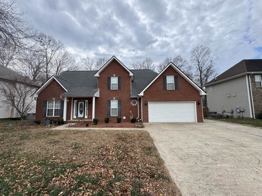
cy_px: 98
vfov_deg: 85.7
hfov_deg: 102.1
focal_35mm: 14
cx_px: 131
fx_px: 106
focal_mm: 2.22
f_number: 2.2
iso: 40
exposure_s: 1/394
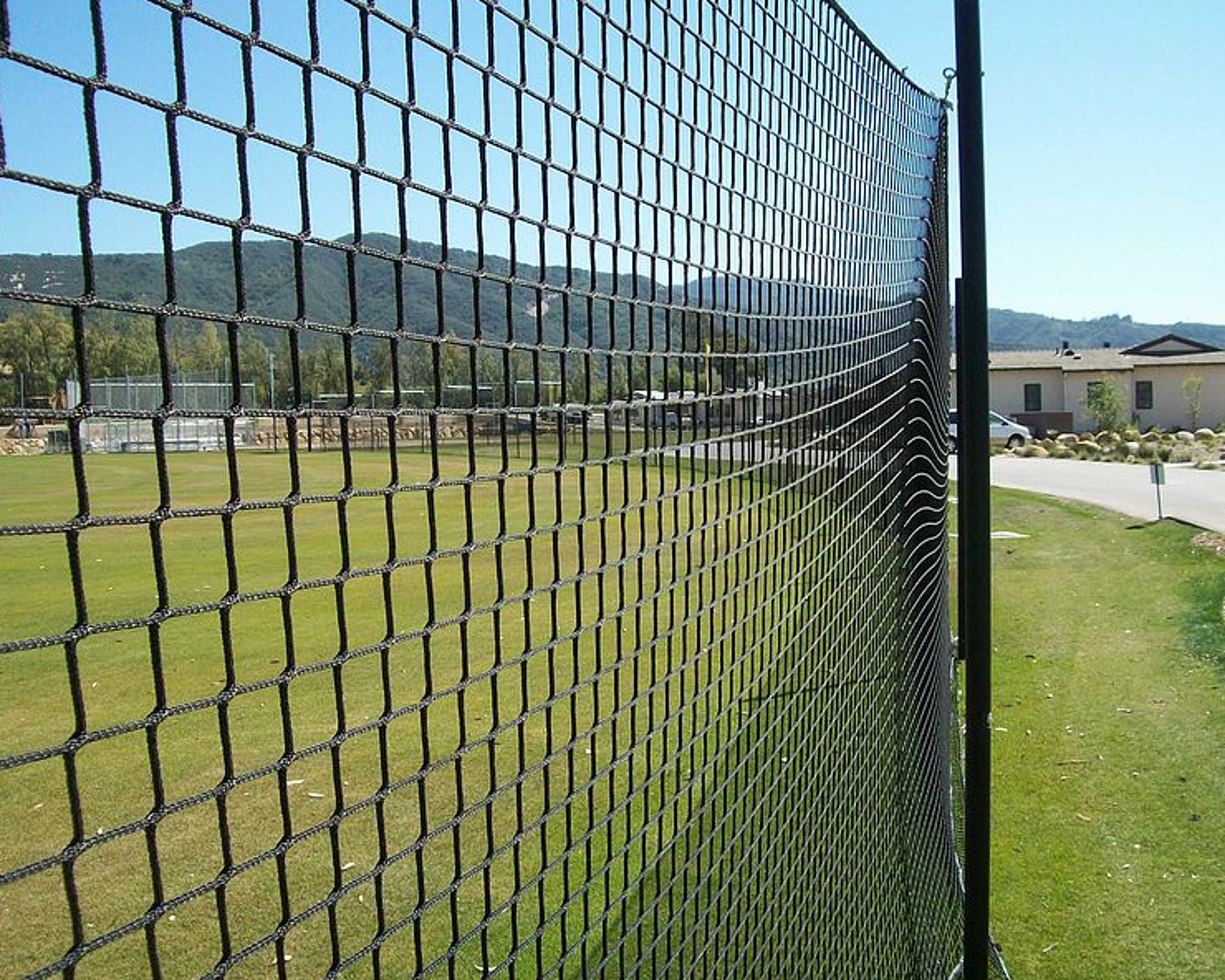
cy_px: 485
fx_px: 1378
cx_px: 617
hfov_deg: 47.9
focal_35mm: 38
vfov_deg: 39.2
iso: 80
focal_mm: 6
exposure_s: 1/373
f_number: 4.8
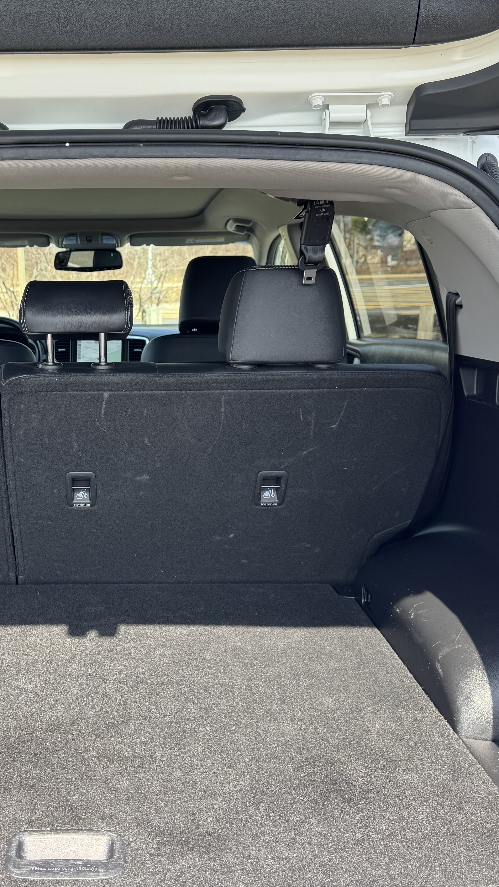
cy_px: 442
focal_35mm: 35
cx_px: 93
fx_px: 823
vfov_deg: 56.6
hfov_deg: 32.7
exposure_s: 1/374
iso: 80
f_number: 1.78
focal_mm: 6.76
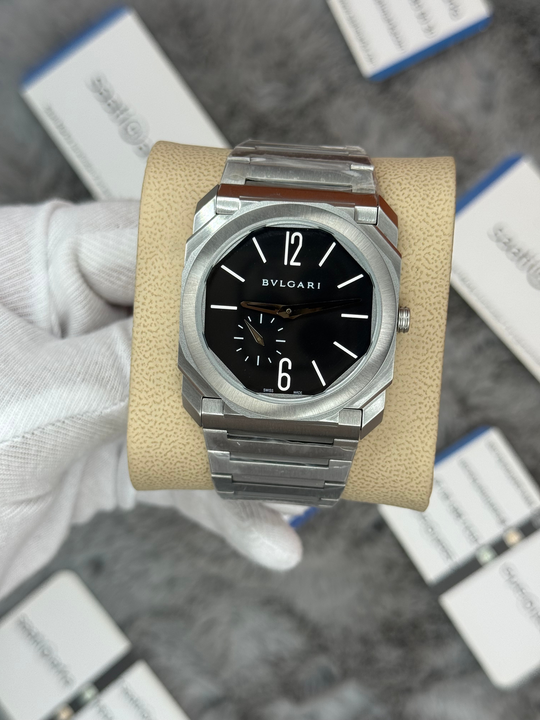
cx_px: 270
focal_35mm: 48
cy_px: 360
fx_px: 998
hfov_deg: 30.3
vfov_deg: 39.7
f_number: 1.78
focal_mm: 6.76
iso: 64
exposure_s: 1/733
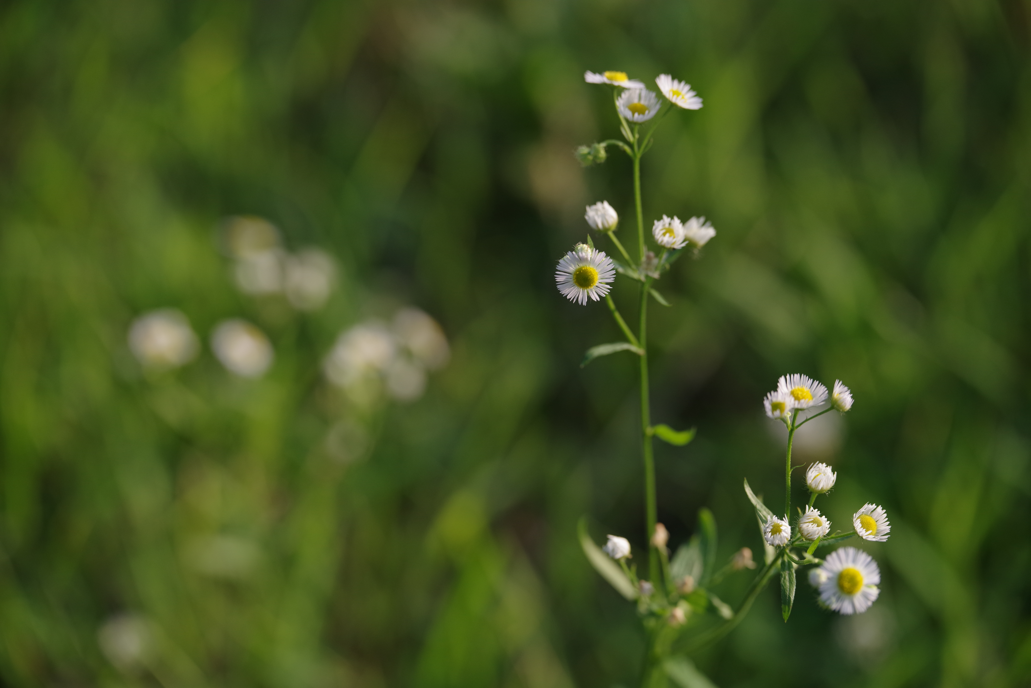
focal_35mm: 200
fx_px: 5729
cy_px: 344
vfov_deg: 6.9
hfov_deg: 10.3
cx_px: 516
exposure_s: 1/1600
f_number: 5
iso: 500
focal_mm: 200
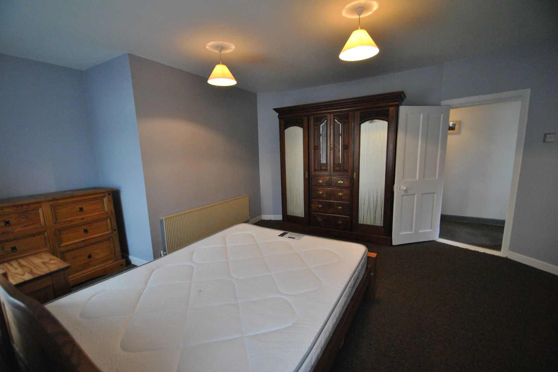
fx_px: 232
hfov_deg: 100.4
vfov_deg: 77.3
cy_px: 186
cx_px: 279
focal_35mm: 15
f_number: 3.5
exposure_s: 1/100
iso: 800
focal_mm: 10
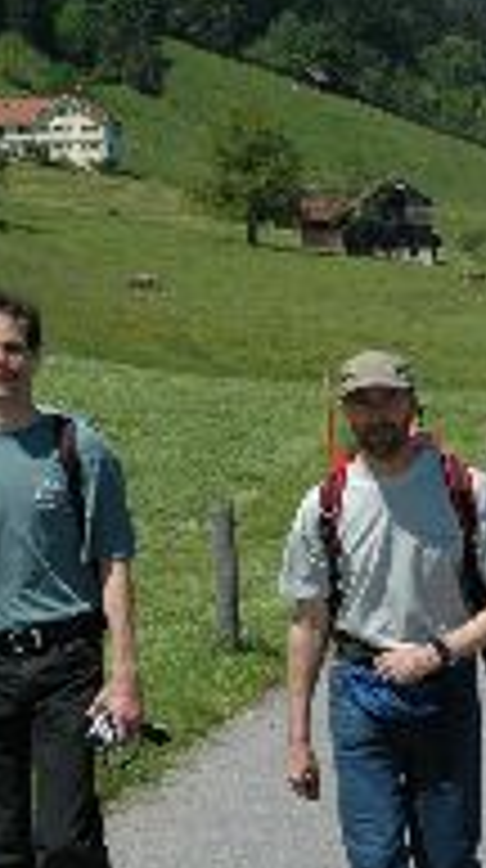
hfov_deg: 9.2
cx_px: 796
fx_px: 2906
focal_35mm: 126
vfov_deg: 17.0
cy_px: 585
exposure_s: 1/400
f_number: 10
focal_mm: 31
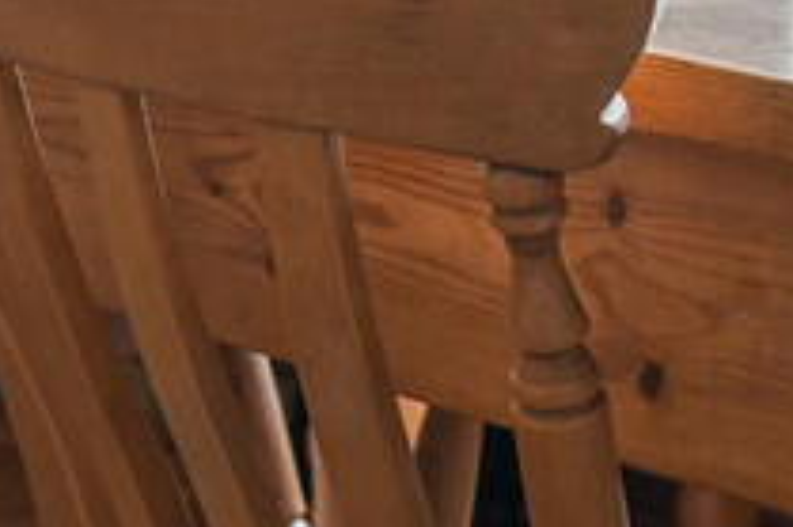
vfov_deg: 5.4
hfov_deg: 8.4
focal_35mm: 245
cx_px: 49
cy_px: -726
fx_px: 5392
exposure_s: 1/1.25
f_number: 8
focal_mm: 50
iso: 400
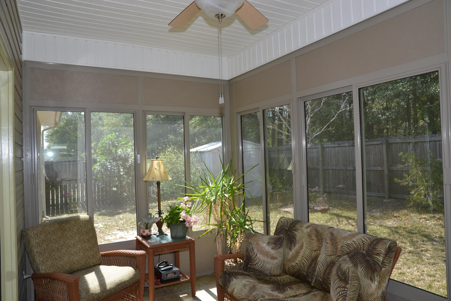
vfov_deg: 53.1
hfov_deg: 73.7
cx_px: 226
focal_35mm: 24
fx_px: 301
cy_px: 150
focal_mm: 16
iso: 180
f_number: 5.6
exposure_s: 1/125
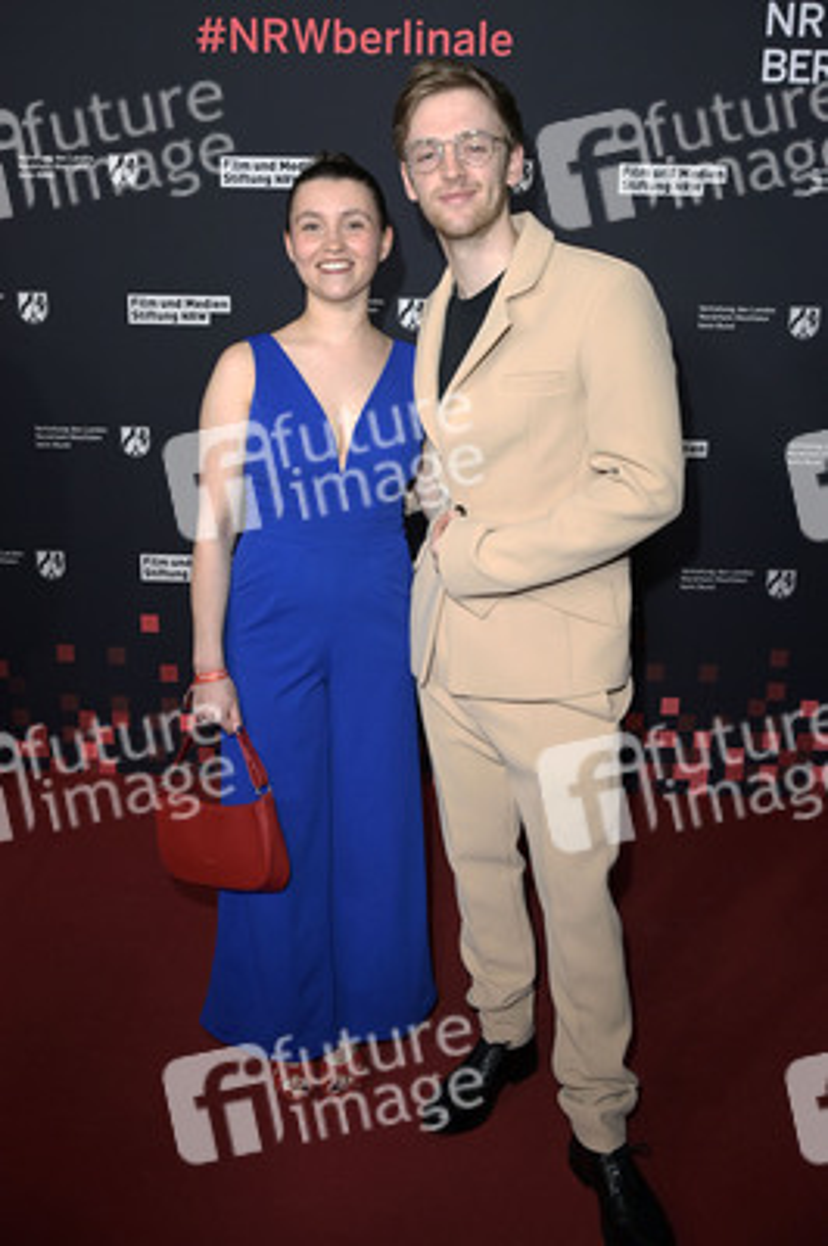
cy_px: 623
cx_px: 414
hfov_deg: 43.5
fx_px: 1037
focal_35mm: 30
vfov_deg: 62.0
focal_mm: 30
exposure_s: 1/250
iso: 1000
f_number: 5
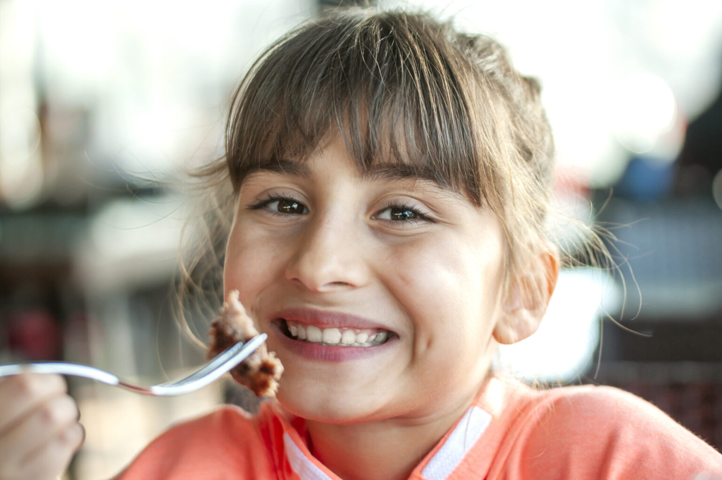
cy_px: 240
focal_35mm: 90
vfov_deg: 15.1
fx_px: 1803
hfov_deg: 22.6
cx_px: 361
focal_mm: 60
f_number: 2.8
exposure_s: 1/160
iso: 250
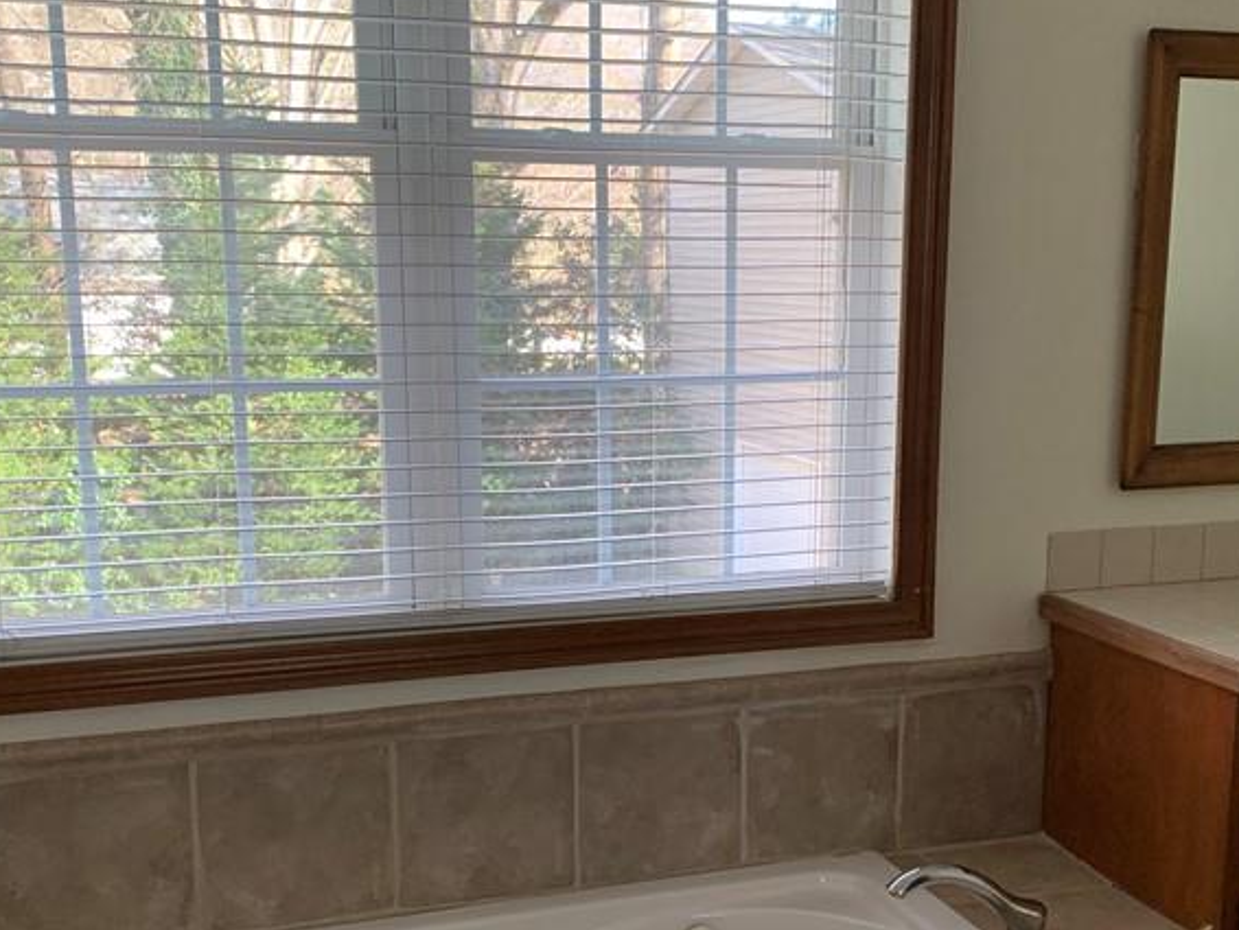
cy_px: 619
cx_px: 709
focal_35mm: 47
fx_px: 1683
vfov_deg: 30.7
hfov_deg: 40.3
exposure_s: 1/121
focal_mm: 4.25
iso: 100
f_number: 1.8
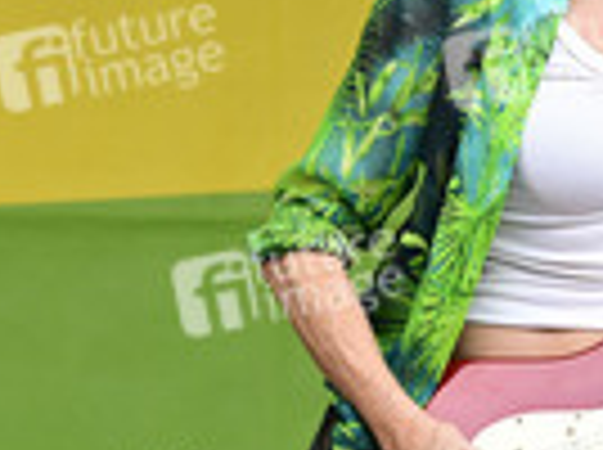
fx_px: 6764
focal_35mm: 389
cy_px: 171
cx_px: 619
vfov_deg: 3.8
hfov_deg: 5.1
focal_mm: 120
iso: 250
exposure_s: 1/200
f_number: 5.6
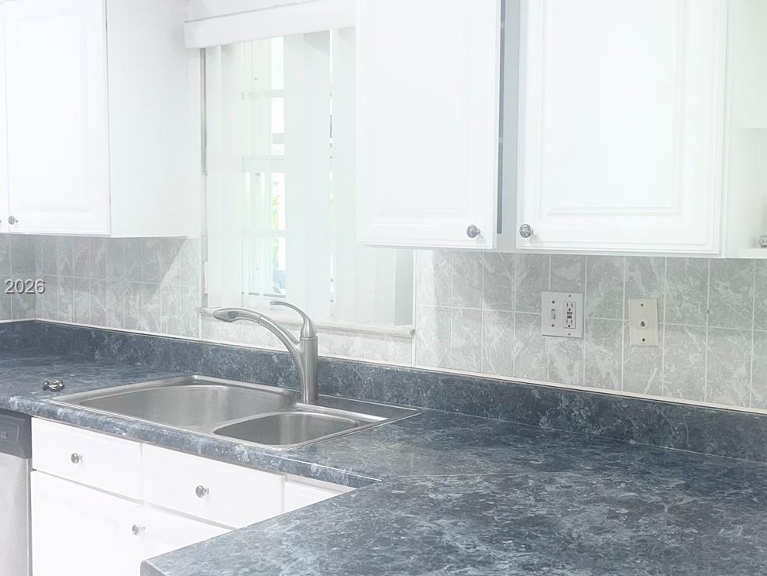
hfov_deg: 44.7
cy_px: 288
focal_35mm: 42
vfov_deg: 34.4
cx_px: 423
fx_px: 931
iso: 80
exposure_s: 1/120
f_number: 1.5
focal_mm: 5.7
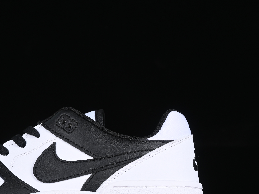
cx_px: 46
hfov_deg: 15.9
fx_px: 920
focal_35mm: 123
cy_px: 145
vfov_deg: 12.0
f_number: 7.1
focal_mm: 50
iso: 160
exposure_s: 1/80
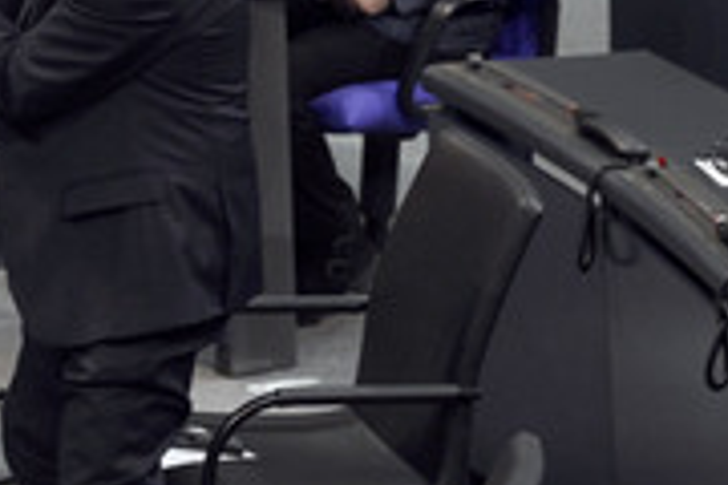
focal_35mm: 464
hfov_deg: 4.4
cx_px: -115
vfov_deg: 3.0
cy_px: 85
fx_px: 9382
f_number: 5
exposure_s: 1/400
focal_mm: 185
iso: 5000
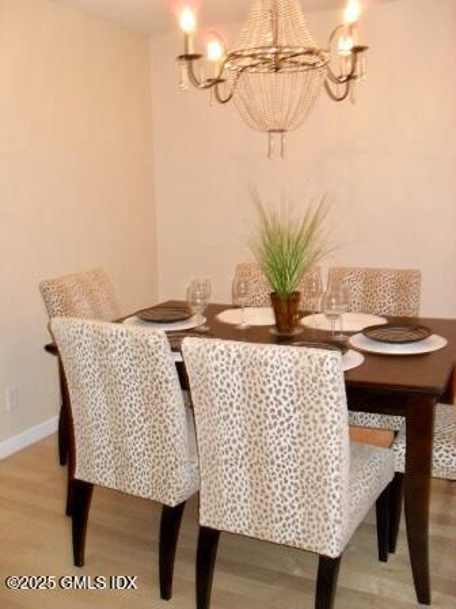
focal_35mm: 35
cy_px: 304
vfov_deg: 52.6
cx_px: 228
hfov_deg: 40.7
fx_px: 615
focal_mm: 6.2
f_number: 2.8
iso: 200
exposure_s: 1/45
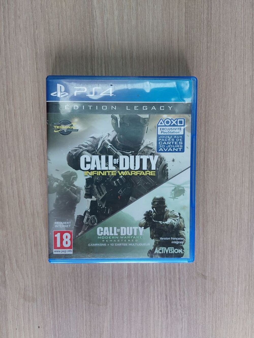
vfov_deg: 71.6
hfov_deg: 56.8
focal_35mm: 24
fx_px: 235
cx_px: 127
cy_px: 169
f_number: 1.8
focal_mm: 5.23
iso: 200
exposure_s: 1/50
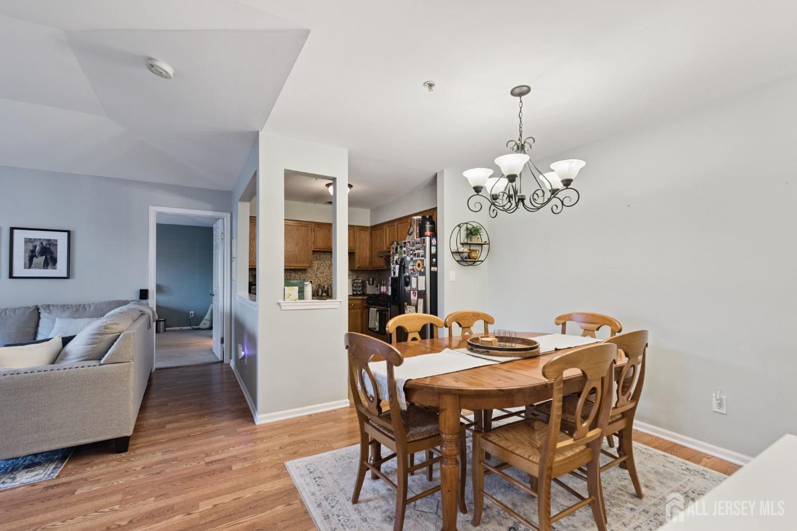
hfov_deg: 100.4
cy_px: 266
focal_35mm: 15
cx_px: 398
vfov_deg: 77.3
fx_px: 332
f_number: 7.1
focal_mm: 15
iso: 640
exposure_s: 1/50
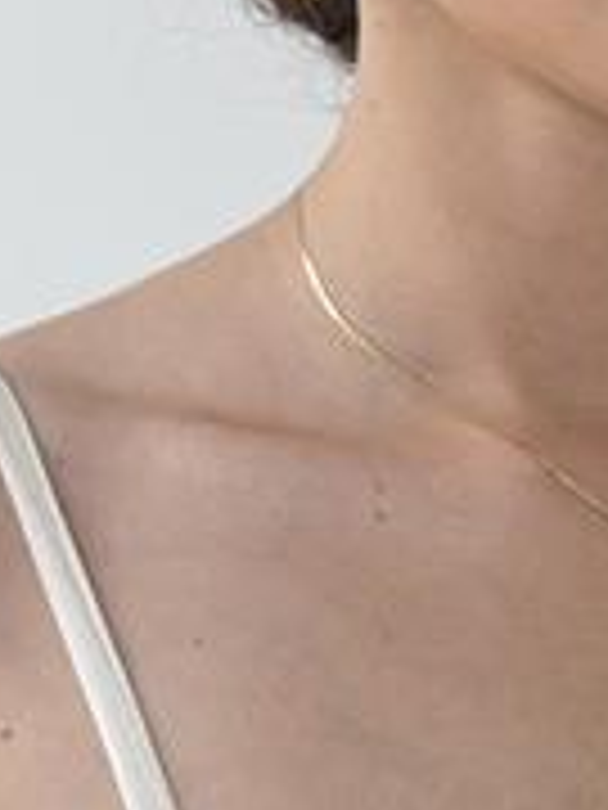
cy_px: 2
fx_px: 3325
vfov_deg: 13.7
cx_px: 613
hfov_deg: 10.4
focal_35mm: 142
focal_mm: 6.76
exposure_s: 1/204
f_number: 1.78
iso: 50
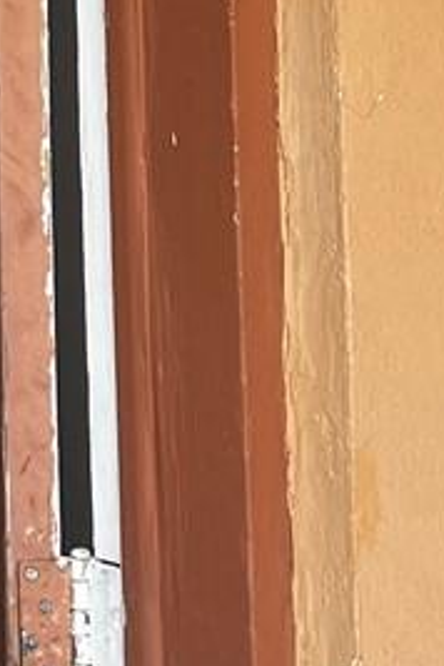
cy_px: -87
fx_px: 2997
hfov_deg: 8.3
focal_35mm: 162
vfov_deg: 12.4
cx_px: -239
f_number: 1.5
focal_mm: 5.7
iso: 50
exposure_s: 1/662
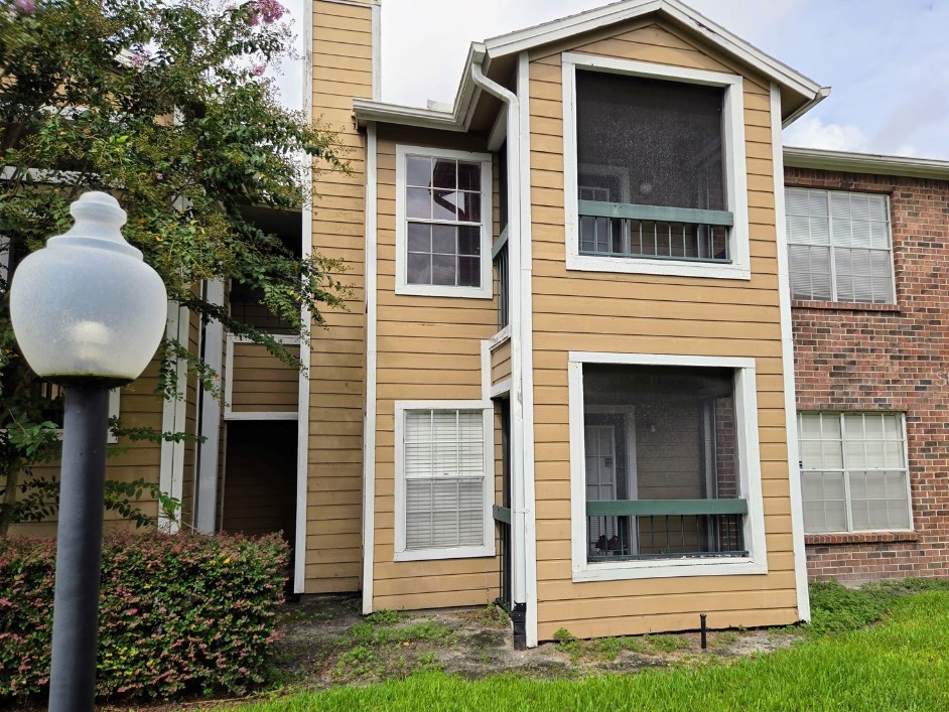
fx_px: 686
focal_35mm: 25
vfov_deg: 54.9
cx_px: 515
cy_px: 378
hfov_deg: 69.3
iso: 25
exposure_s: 1/1567
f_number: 1.8
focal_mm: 5.4
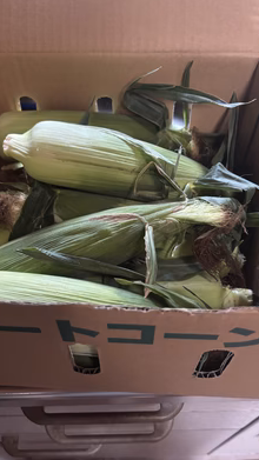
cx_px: 114
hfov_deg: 40.1
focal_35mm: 29
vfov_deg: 66.1
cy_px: 232
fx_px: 354
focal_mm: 5.96
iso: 640
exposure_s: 1/37
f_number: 1.6
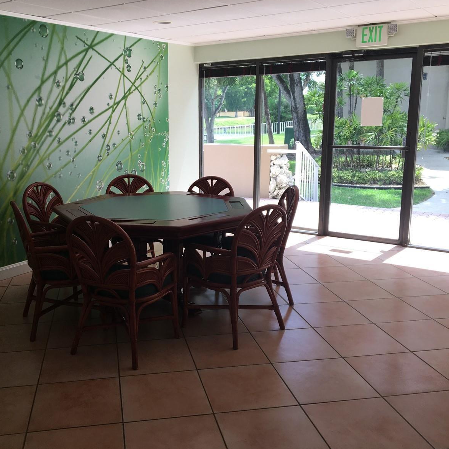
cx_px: 183
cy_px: 224
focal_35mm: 35
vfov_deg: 47.2
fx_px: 514
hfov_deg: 47.0
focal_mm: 4.15
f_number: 2.2
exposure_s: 1/120
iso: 25
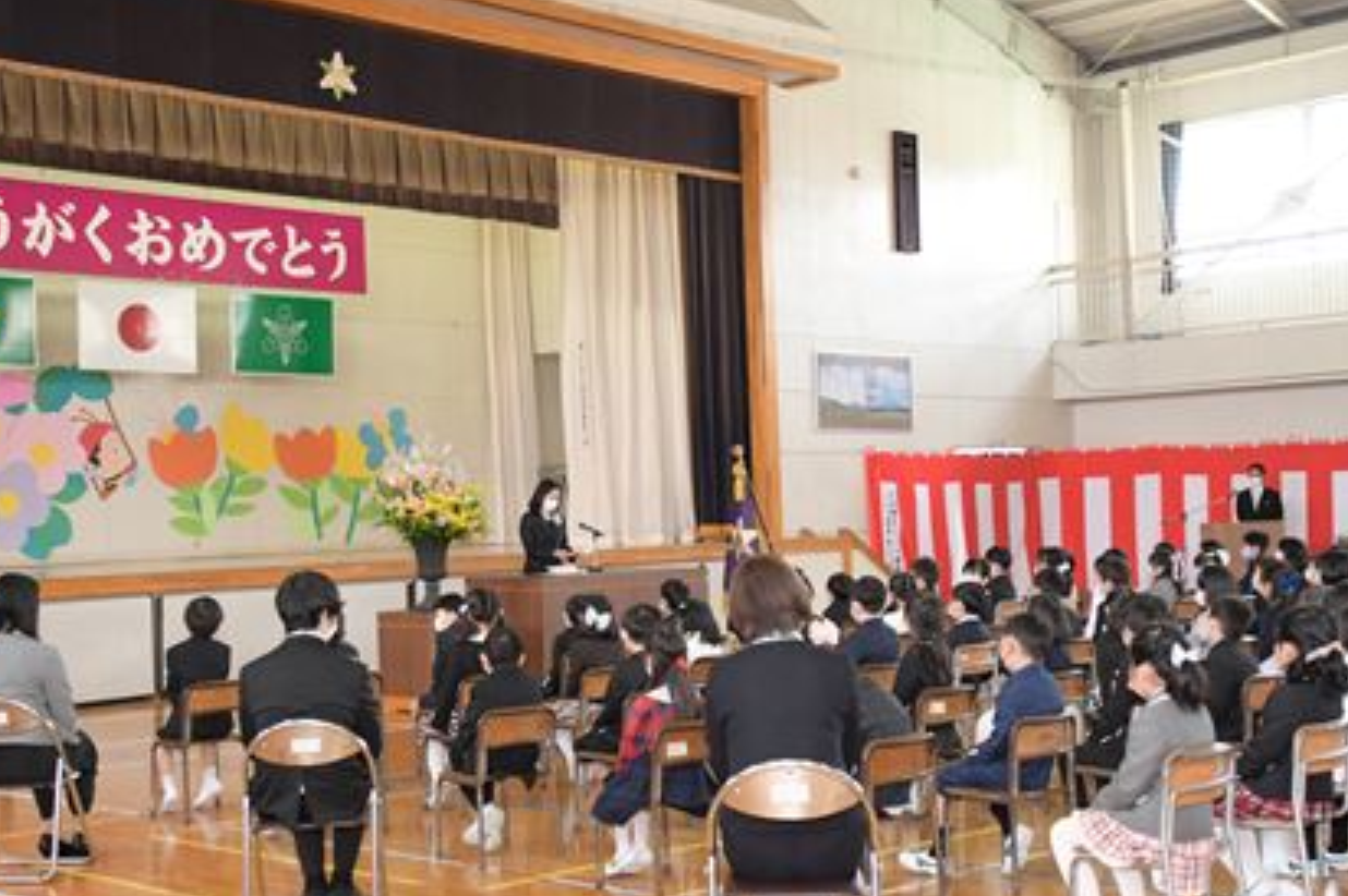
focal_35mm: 51
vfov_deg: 26.4
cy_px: 466
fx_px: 1908
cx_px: 667
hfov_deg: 38.9
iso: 2500
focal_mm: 28
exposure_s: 1/250
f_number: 4.5
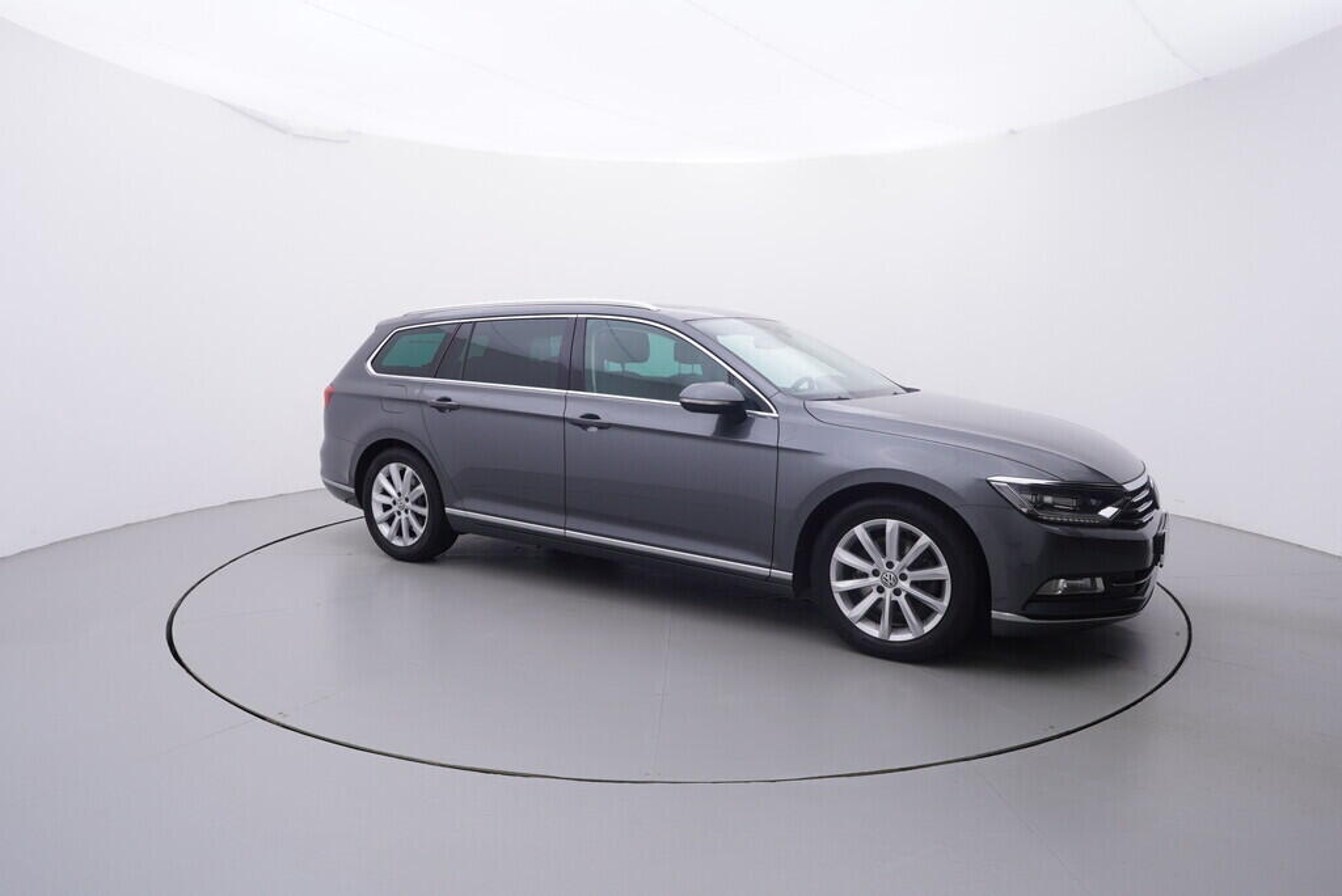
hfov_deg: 77.3
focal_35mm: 22
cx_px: 671
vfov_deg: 56.2
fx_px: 839
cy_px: 448
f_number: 5
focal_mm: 15
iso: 200
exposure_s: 1/80
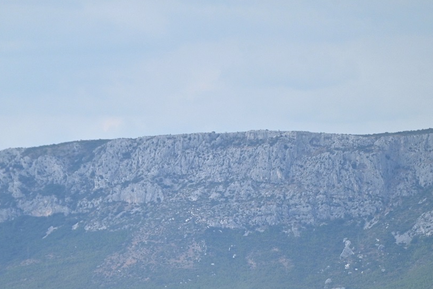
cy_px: 261
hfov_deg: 3.7
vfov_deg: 2.5
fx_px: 6628
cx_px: 187
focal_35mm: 551
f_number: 5.6
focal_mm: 300
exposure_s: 1/2500
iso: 250
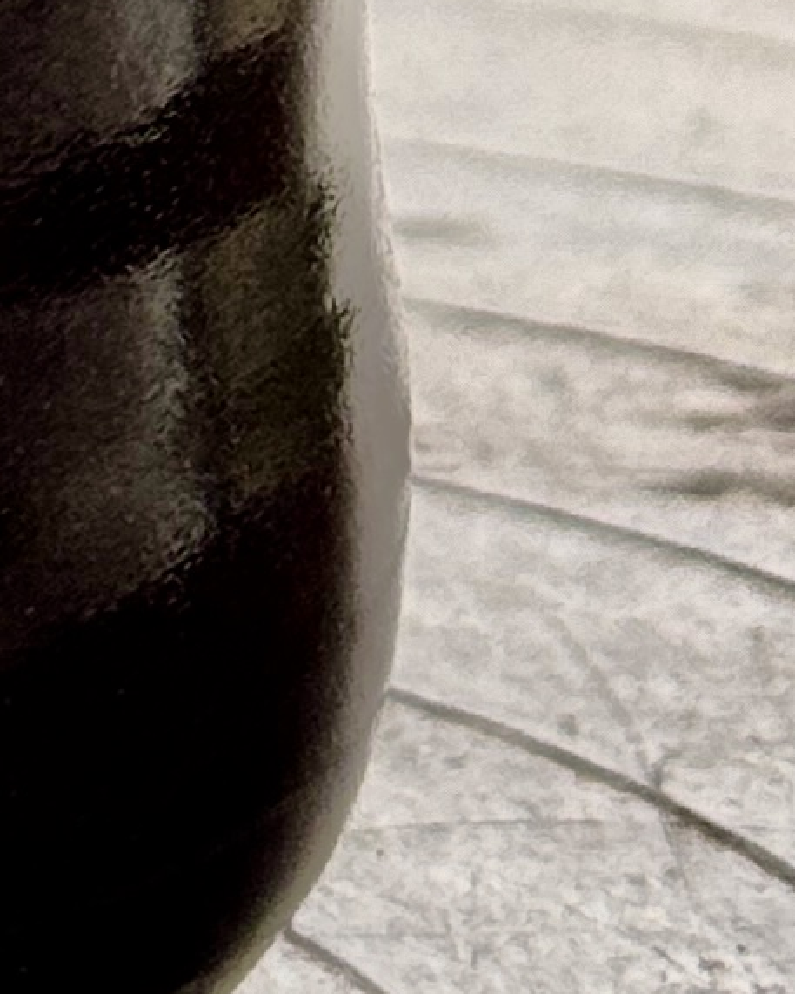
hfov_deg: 4.6
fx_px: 9732
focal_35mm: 331
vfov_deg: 5.5
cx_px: -543
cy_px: -1750
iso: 160
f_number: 1.78
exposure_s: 1/60
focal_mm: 6.76
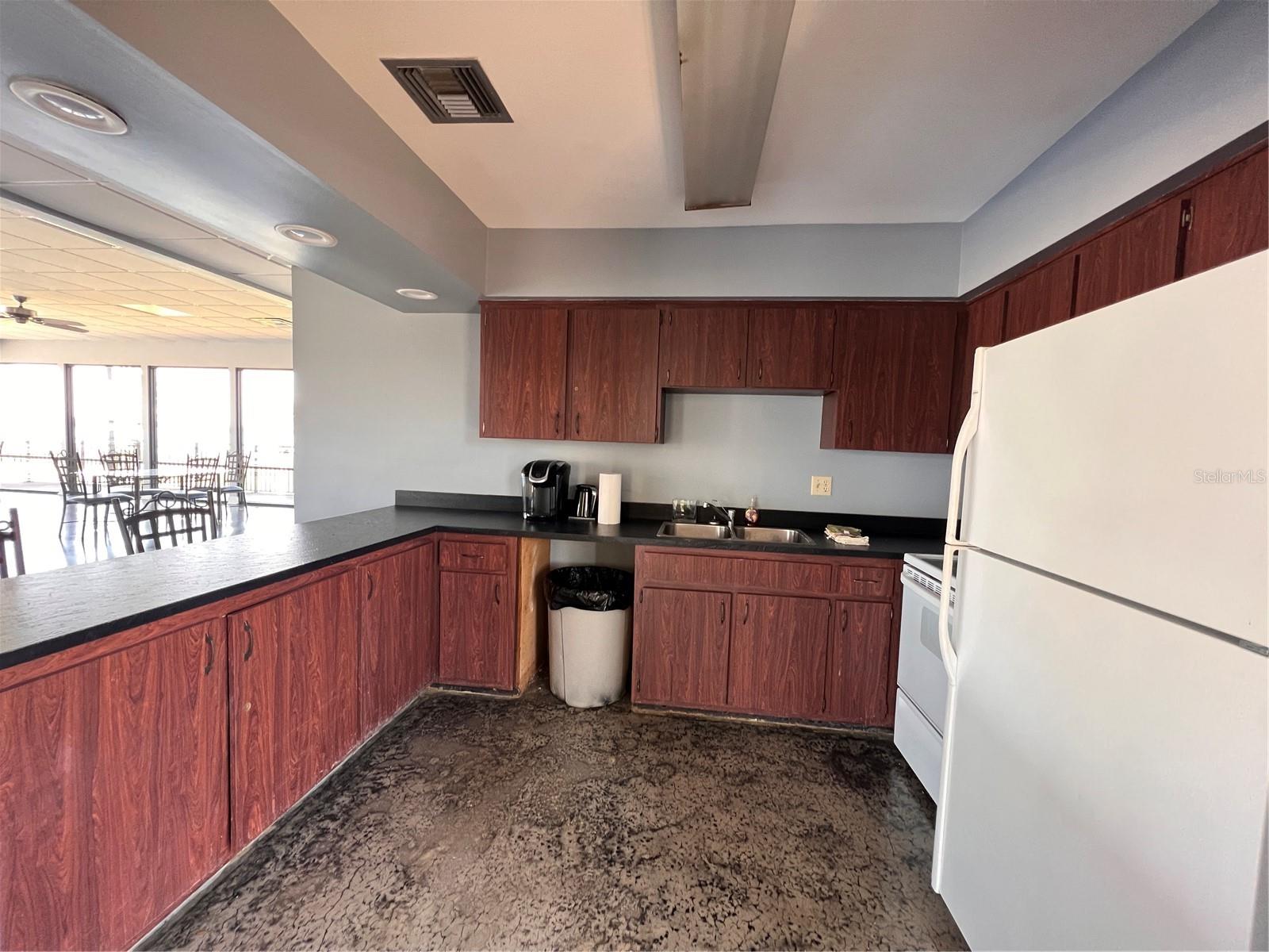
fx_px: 477
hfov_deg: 106.2
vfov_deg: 89.9
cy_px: 476
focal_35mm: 13
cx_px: 634
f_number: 1.8
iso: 250
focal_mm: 1.57
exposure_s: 1/76
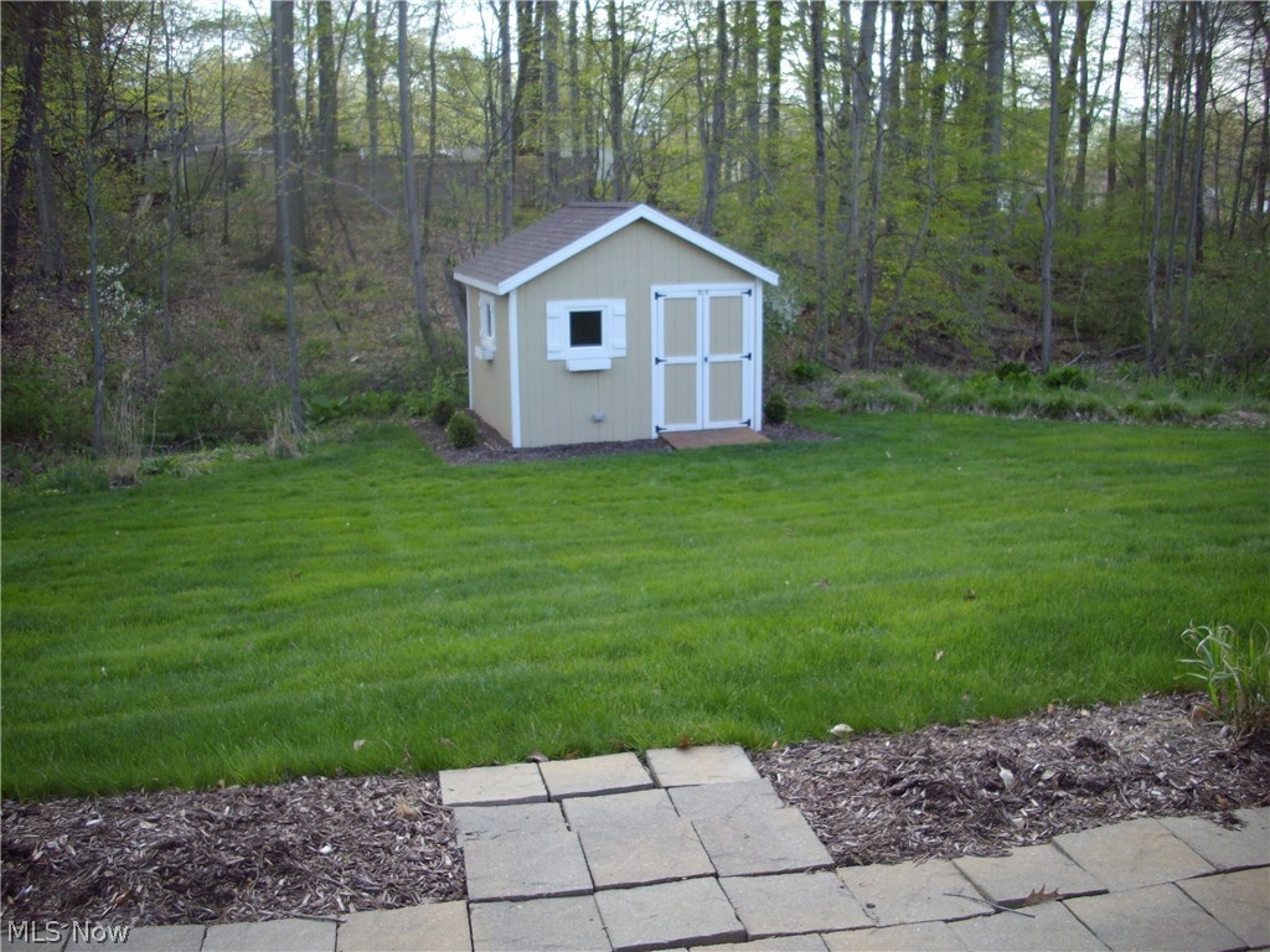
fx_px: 1357
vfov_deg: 38.7
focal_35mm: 37
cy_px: 476
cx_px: 635
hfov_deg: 50.1
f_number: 2.8
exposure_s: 1/125
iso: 83
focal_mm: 6.2
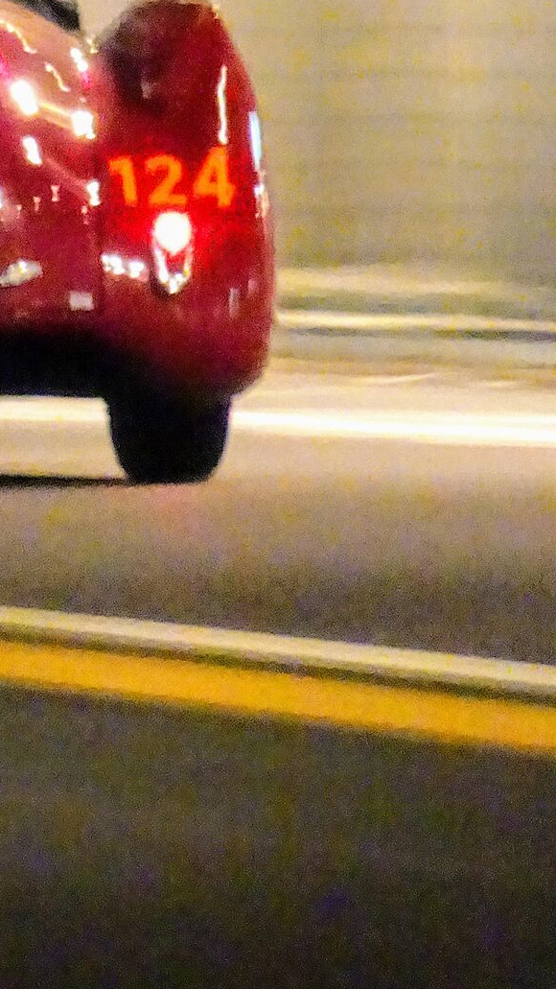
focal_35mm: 1227
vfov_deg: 1.8
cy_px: 140
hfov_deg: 1.0
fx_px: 32157
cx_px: -274
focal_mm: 82.69
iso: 2000
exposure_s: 1/8
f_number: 6.3
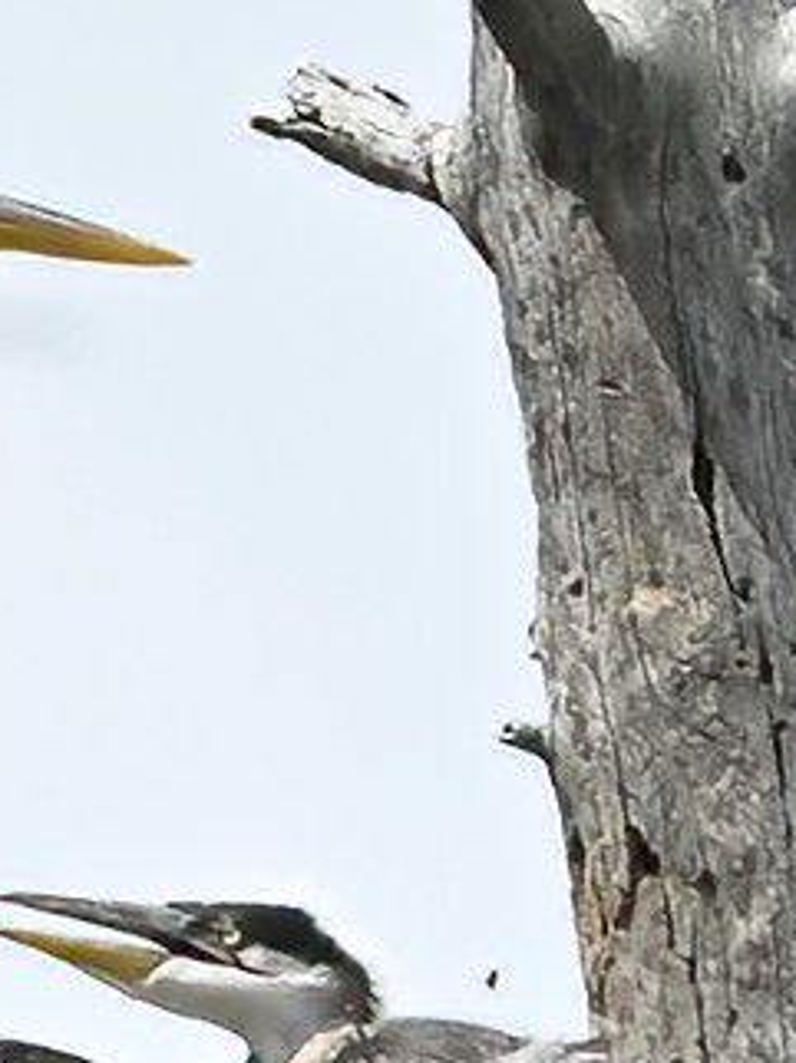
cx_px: 92
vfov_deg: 1.1
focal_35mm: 1793
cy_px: 990
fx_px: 55047
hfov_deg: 0.8
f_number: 8
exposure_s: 1/2000
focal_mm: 500
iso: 1000
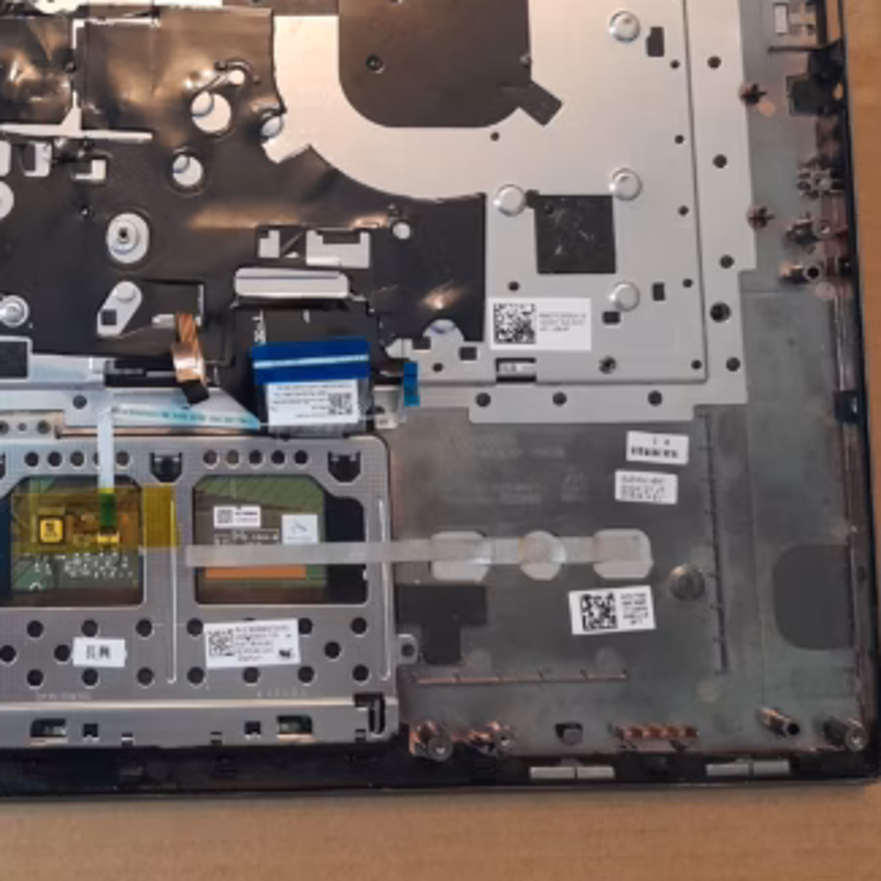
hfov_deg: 36.1
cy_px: 279
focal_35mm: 44
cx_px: 95
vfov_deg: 37.8
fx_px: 1267
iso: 400
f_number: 1.8
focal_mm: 4
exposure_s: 1/50
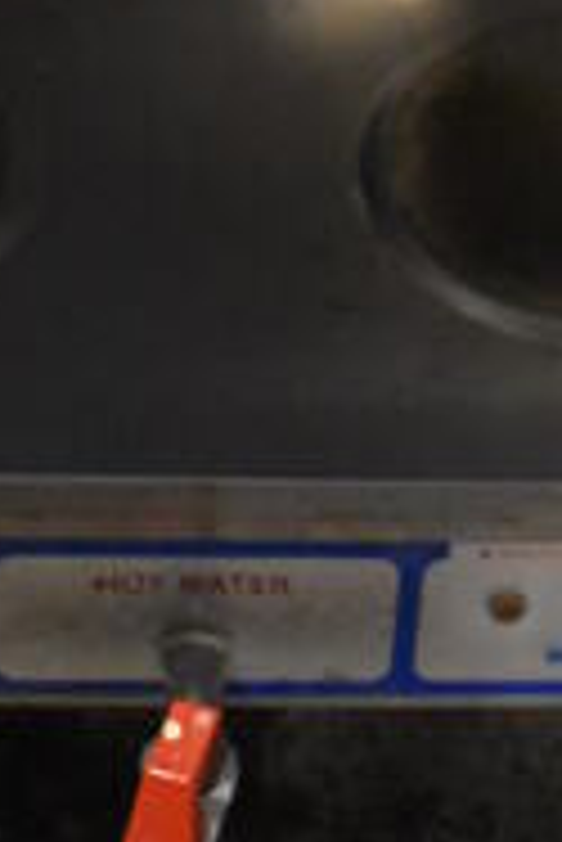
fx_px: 3085
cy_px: -736
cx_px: 256
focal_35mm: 132
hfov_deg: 10.4
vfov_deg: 13.7
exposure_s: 1/125
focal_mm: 18
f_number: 3.5
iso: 4000
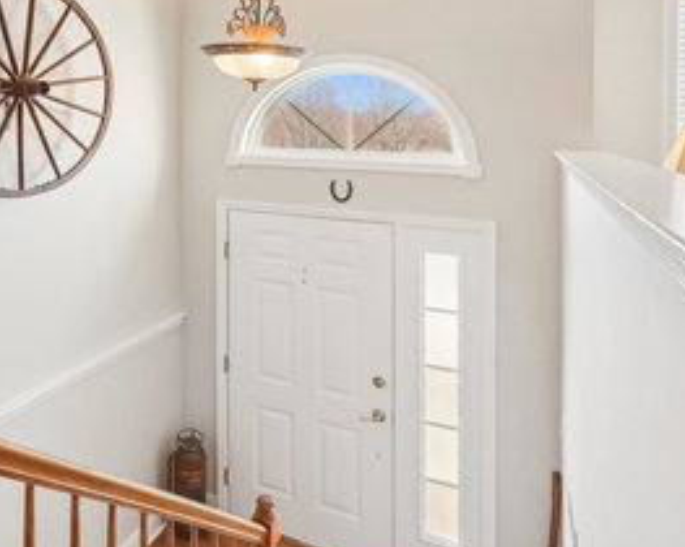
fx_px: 486
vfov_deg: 58.7
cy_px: 284
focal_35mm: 24
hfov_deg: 69.8
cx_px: 284
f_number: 8
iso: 500
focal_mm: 14
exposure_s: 1/125
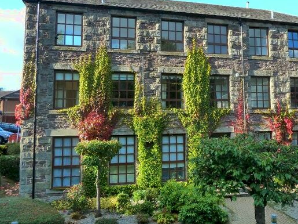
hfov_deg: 53.1
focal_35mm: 34
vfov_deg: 41.7
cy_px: 95
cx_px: 193
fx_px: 293
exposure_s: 1/125
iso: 200
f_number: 4
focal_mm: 4.1
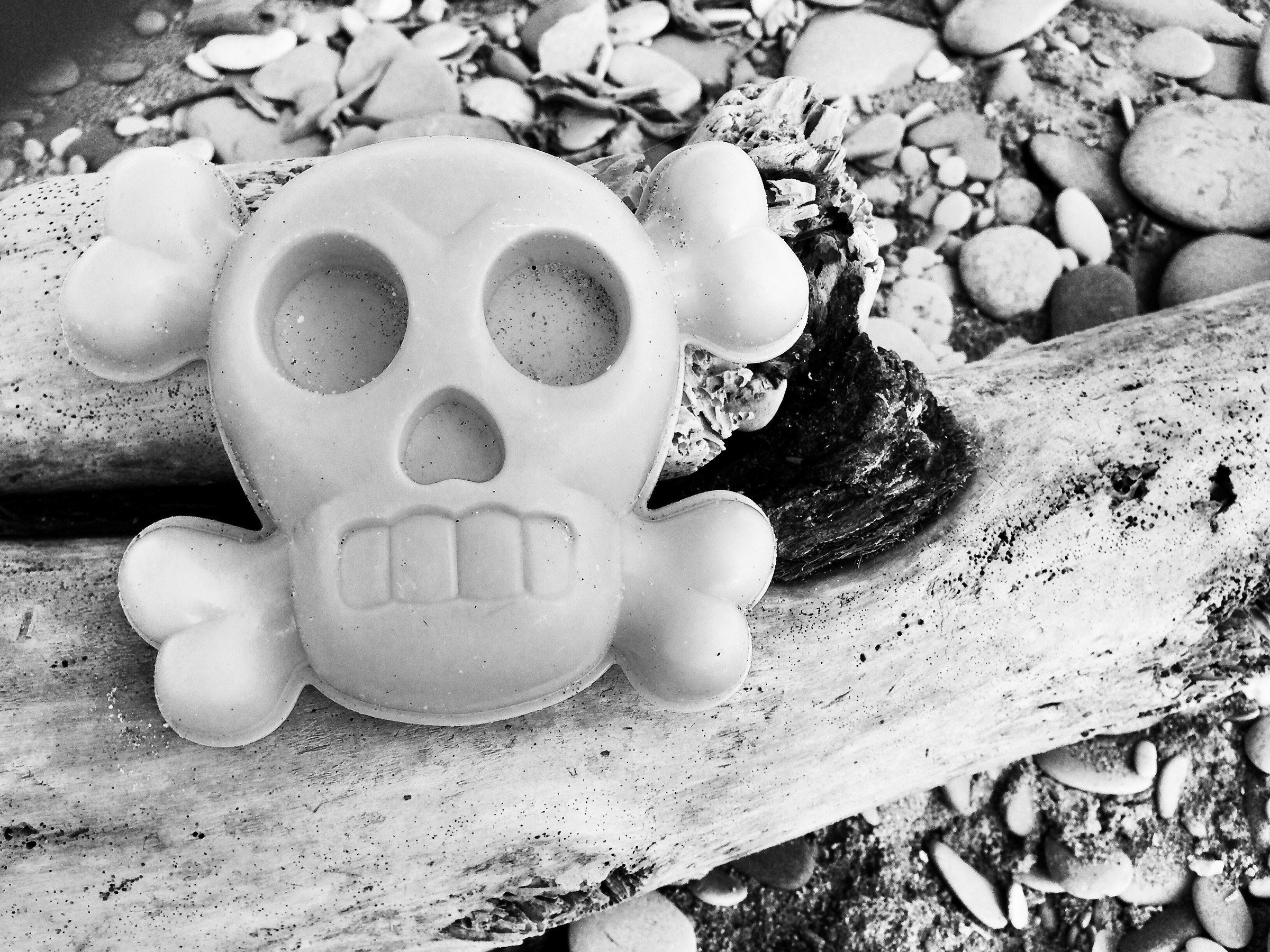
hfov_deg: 55.4
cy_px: 476
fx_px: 1211
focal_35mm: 33
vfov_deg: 42.9
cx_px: 635
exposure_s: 1/704
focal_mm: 4.12
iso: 50
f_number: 2.4
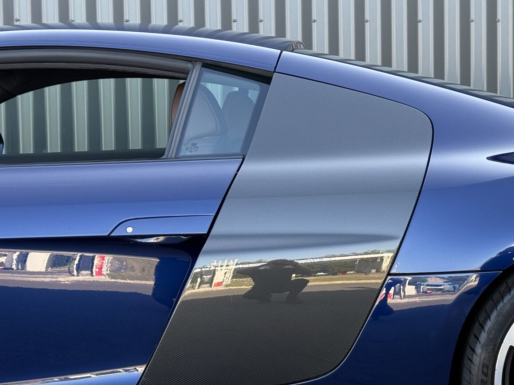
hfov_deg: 22.1
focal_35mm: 87
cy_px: 201
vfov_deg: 17.0
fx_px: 1292
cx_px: 431
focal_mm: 6.76
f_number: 1.78
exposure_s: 1/327
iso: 80
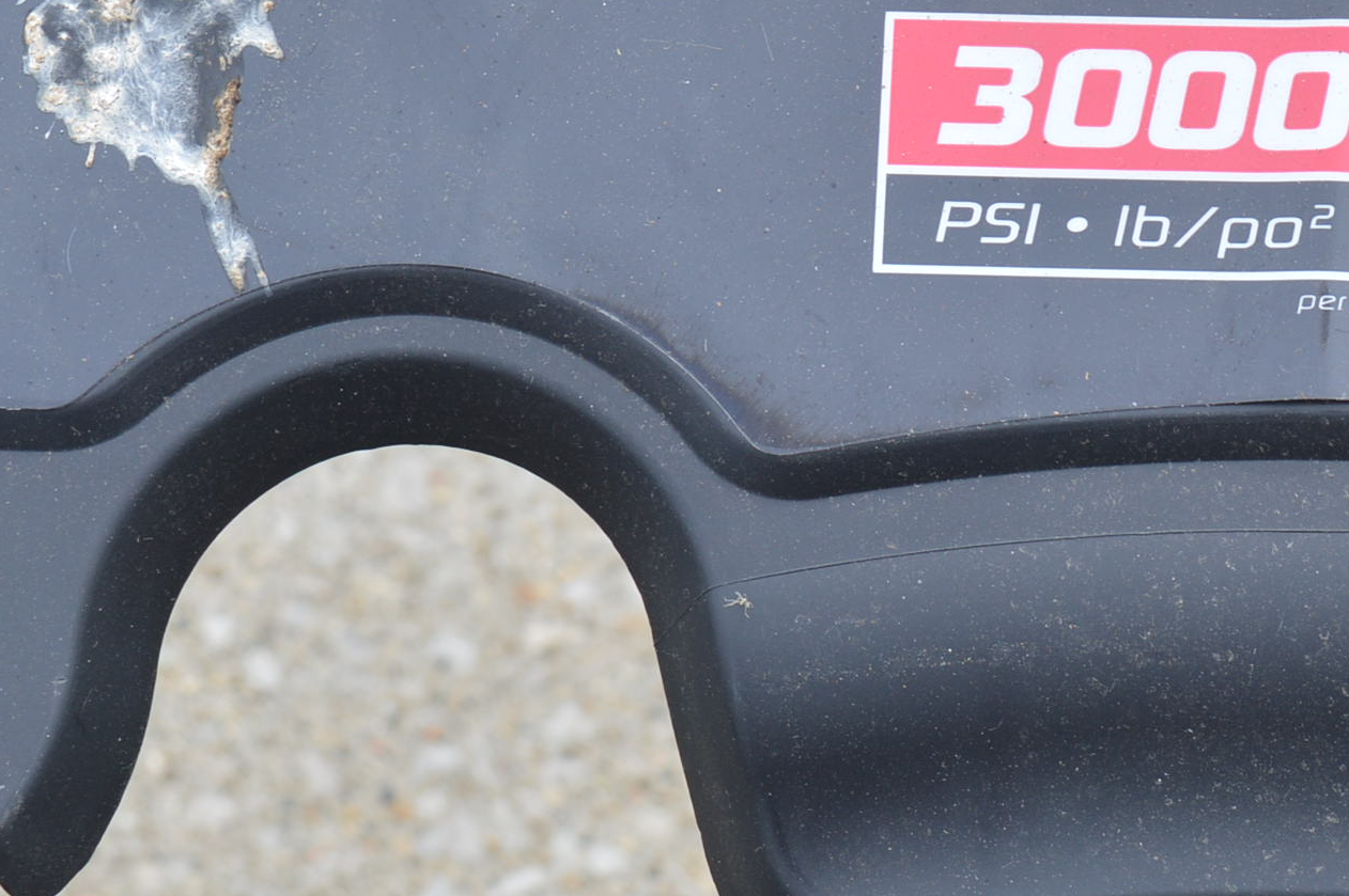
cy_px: -63
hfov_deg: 14.1
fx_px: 5354
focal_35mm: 143
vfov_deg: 9.5
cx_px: 1379
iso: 100
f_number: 8
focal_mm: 40
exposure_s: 1/100
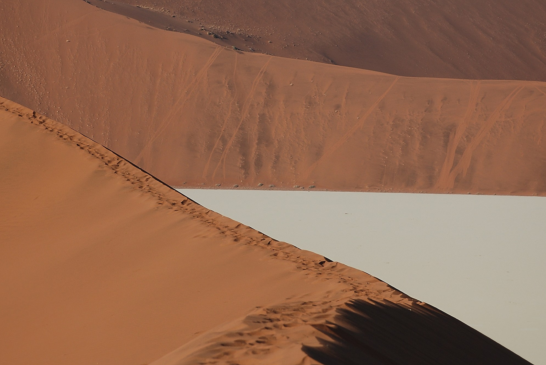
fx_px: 2332
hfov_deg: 13.4
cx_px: 259
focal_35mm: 154
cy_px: 162
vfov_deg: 9.0
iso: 200
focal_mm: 85
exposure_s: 1/1000
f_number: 5.6
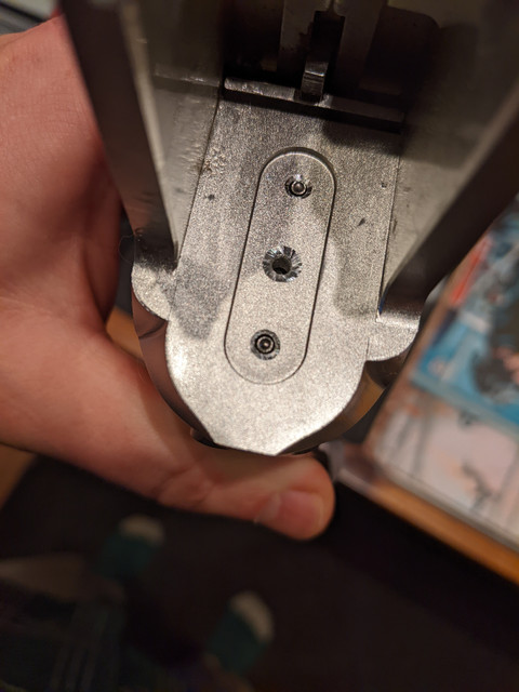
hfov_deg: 51.4
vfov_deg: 65.3
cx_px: 260
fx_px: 540
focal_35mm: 27
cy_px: 346
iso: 60
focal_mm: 4.44
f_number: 1.8
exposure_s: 1/201
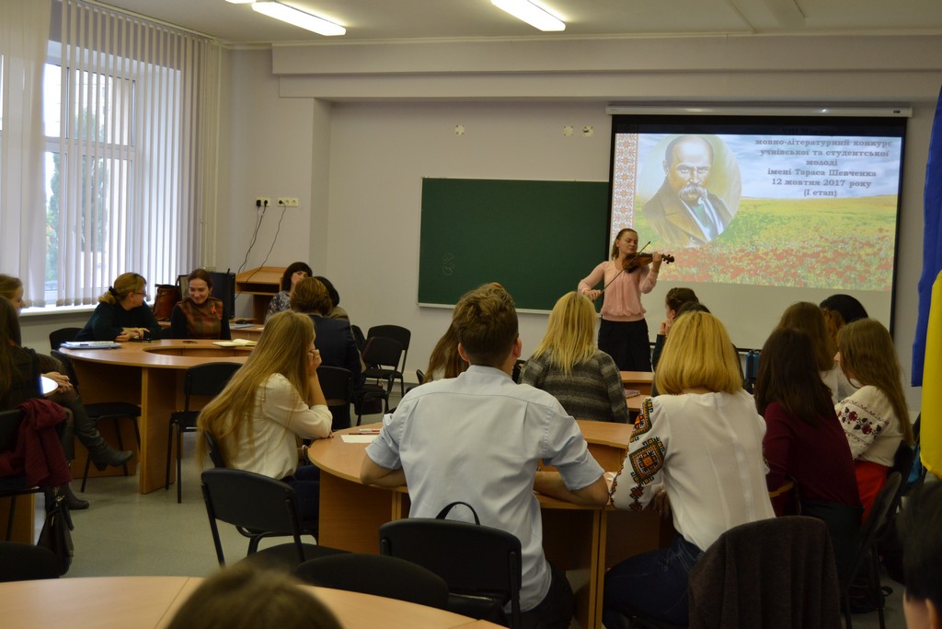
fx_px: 1217
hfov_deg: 42.3
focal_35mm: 46
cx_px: 471
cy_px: 314
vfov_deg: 29.0
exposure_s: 1/60
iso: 640
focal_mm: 31
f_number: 4.2
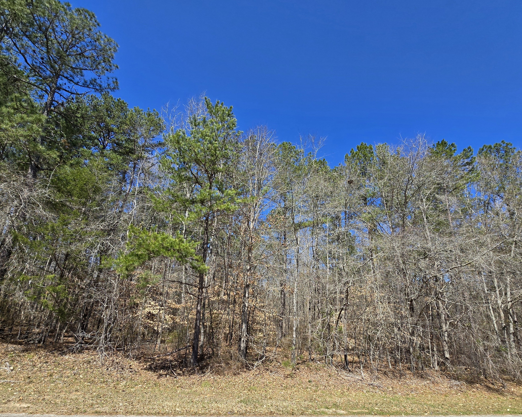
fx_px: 232
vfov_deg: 83.9
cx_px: 254
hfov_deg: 96.8
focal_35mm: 15
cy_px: 222
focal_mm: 2.2
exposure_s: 1/1667
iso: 50
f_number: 2.2
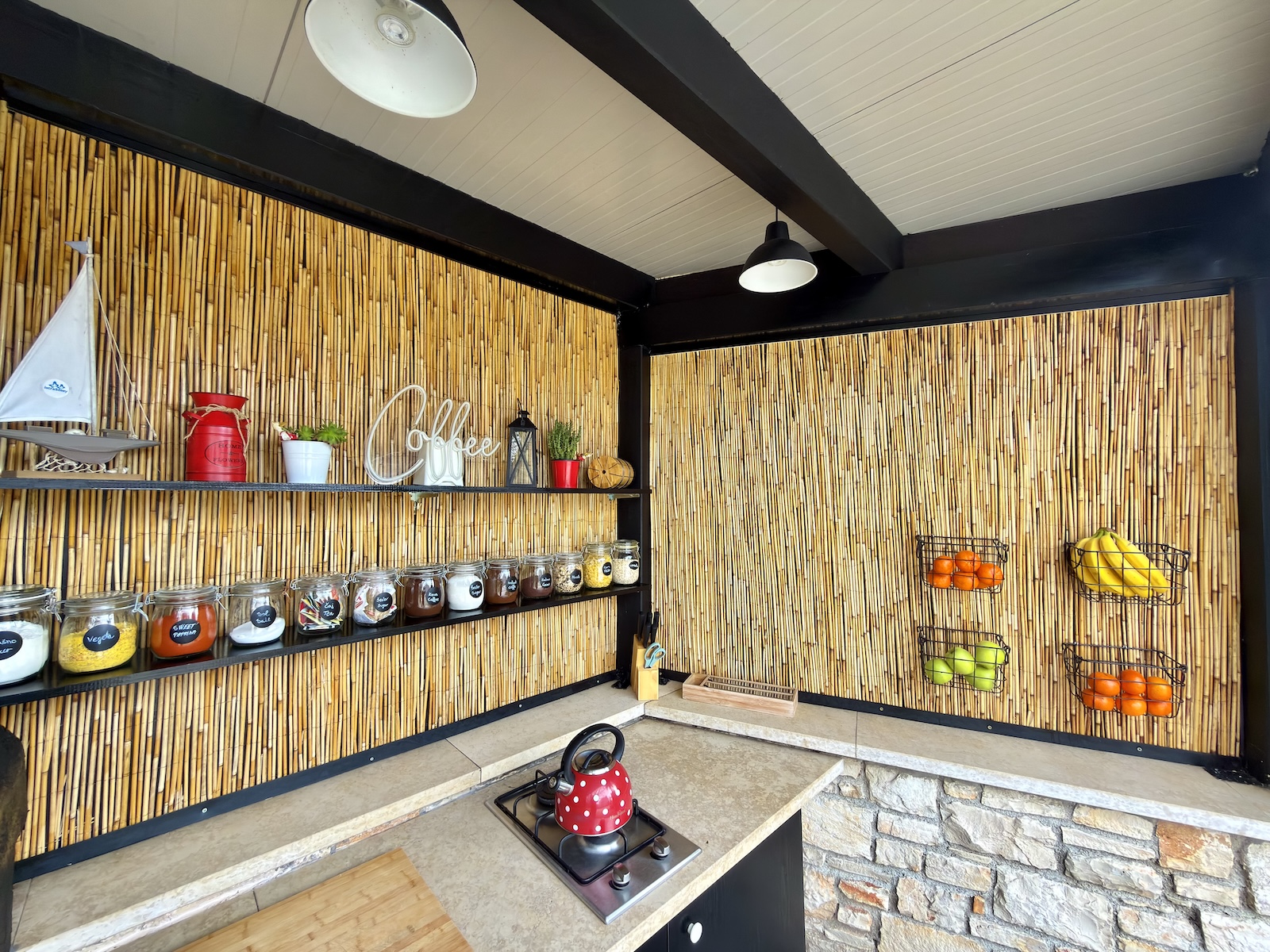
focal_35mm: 14
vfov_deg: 85.7
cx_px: 635
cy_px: 476
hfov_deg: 102.1
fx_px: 514
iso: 50
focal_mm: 2.22
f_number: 2.2
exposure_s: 1/60
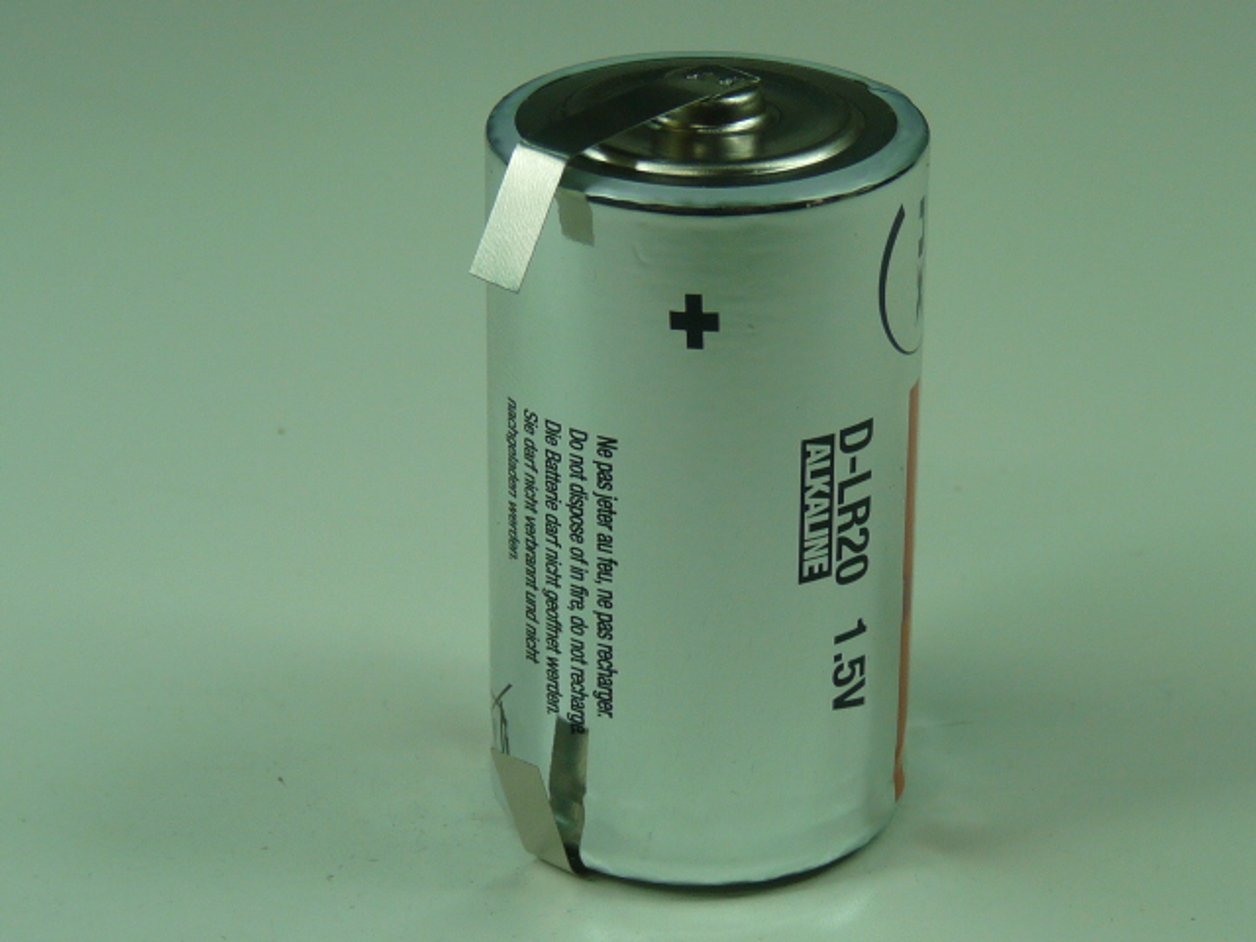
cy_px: 471
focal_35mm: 115
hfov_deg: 17.1
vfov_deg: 12.9
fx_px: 4173
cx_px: 628
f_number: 3.6
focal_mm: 11.5
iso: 100
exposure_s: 1/100
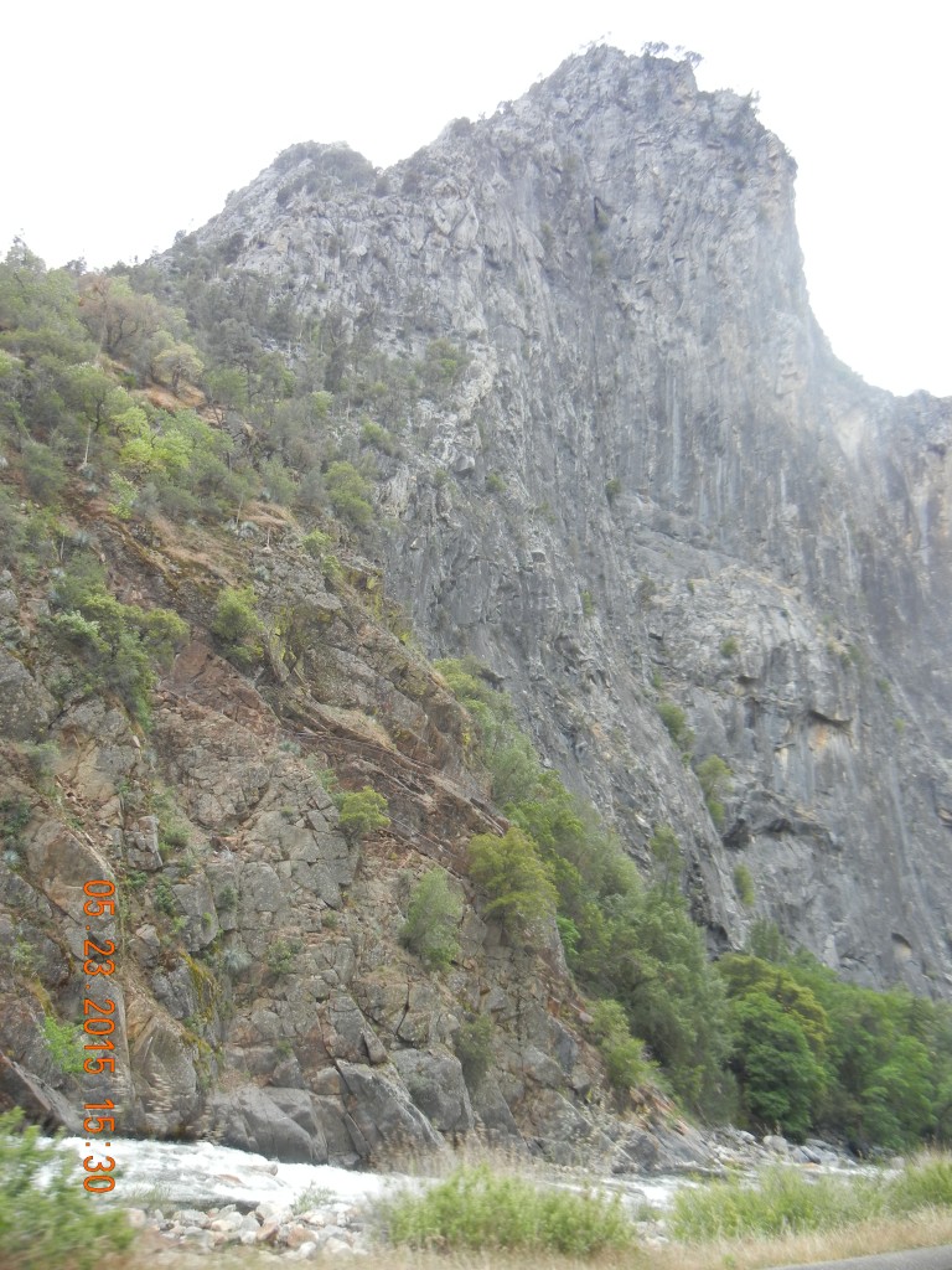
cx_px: 476
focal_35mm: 30
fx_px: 1100
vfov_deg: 60.0
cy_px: 635
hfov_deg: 46.8
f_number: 3.5
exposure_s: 1/296
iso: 160
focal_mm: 5.4
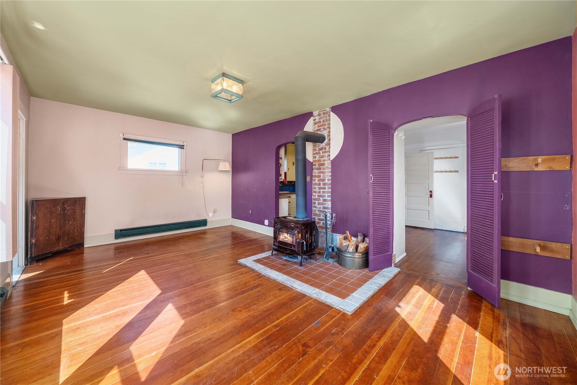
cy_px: 192
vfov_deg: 85.5
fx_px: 208
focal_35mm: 13
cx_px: 288
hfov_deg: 108.3
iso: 3200
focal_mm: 13
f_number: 6.3
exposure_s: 1/30
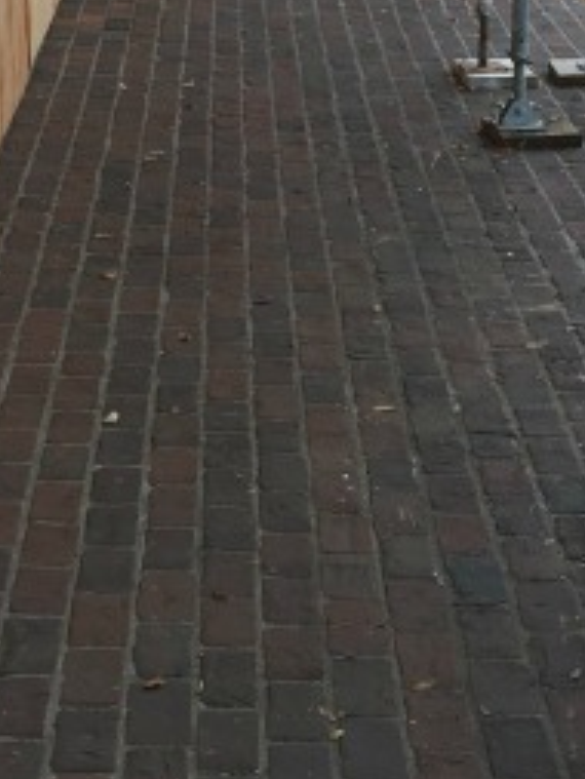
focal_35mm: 107
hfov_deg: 13.8
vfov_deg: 18.0
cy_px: 32
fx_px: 2409
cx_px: 302
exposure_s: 1/120
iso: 25
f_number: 2.2
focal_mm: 4.15
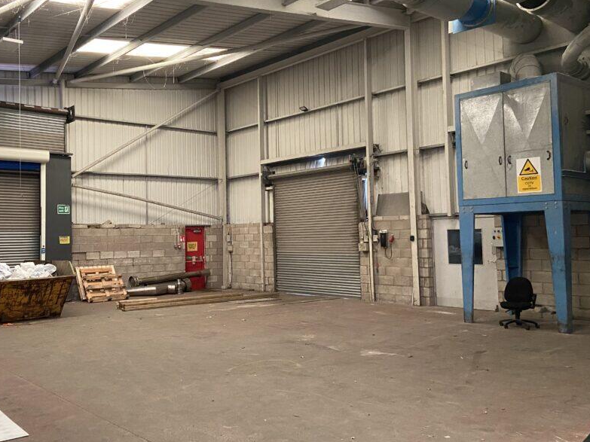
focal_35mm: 34
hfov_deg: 53.2
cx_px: 209
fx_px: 579
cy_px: 203
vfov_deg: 41.7
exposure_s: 1/40
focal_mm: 4.25
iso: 500
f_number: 1.8
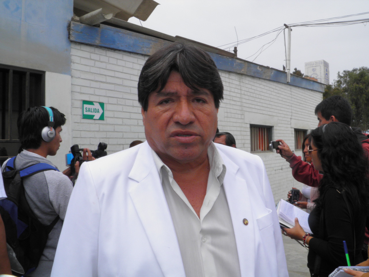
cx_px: 184
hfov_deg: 60.0
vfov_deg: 46.8
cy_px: 138
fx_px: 320
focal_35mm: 30
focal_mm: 5.5
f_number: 8.4
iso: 50
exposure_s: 1/200
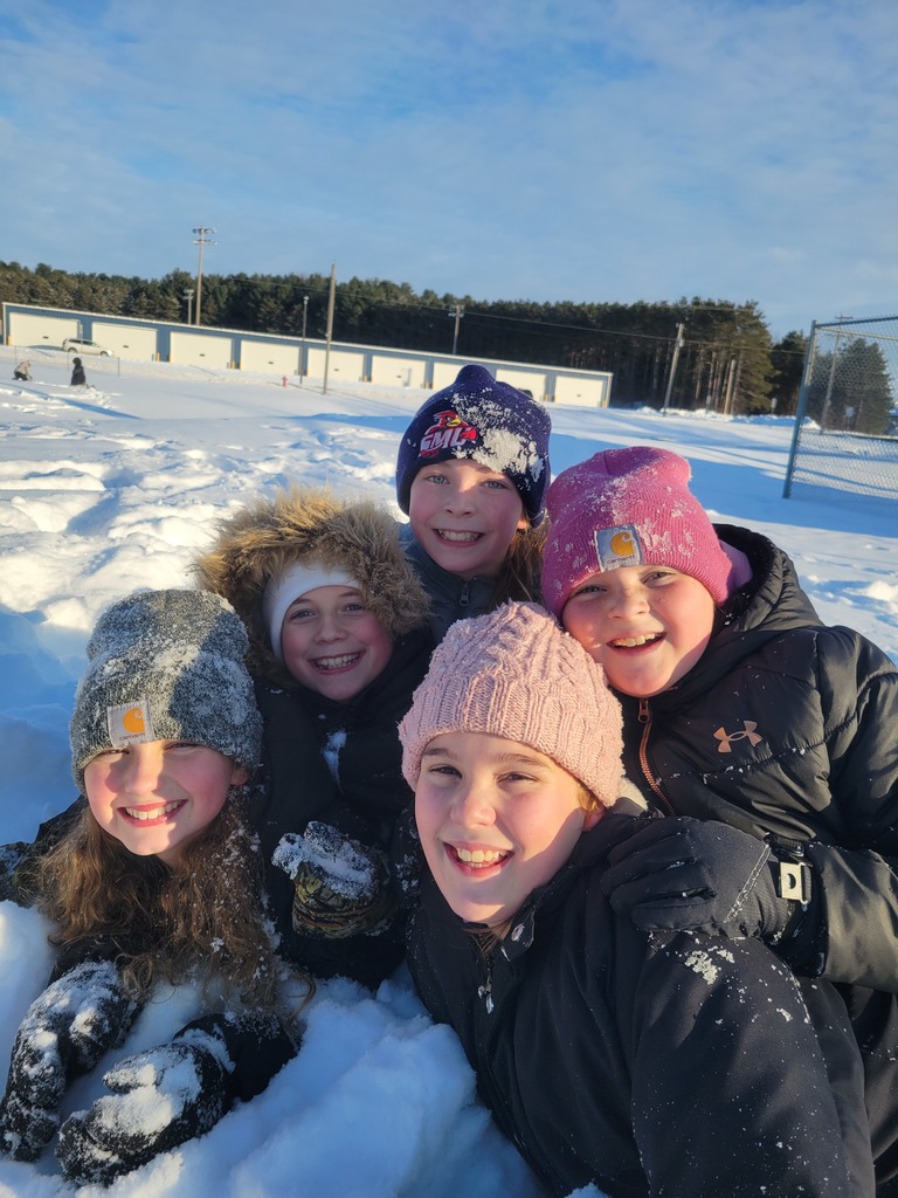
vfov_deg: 67.3
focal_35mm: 26
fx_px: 899
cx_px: 449
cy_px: 599
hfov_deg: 53.1
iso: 40
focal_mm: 5.4
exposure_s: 1/2005
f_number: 1.8
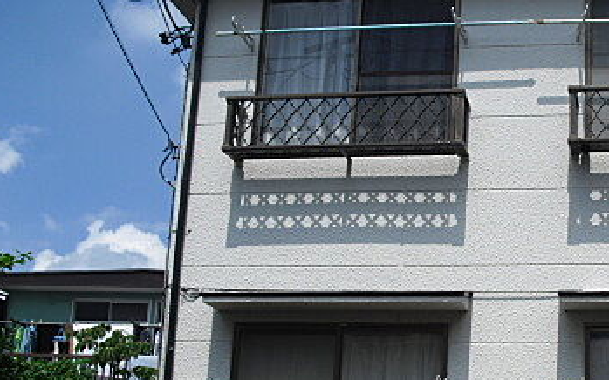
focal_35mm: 70
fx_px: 1162
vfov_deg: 18.6
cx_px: 539
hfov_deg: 28.3
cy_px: 235
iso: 64
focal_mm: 6.3
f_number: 7.8
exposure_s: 1/200
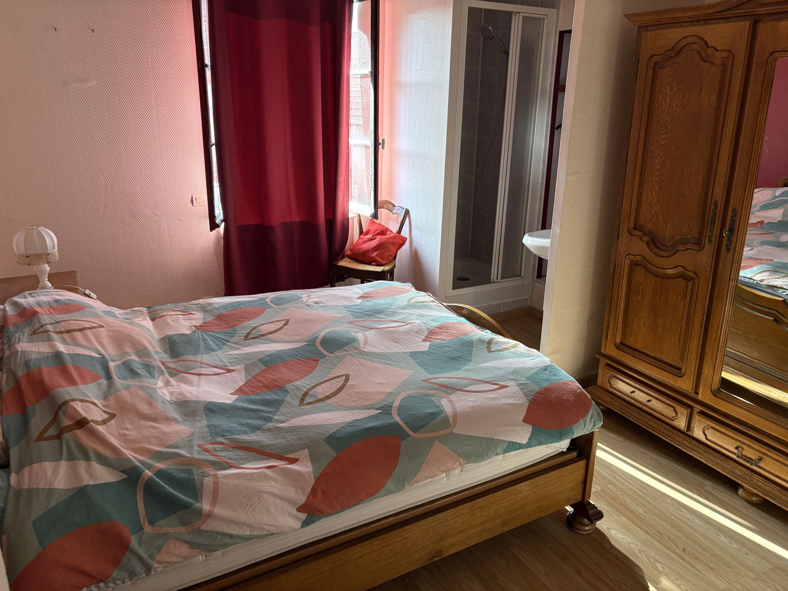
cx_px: 394
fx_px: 592
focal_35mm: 26
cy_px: 296
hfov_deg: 67.3
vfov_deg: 53.1
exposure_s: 1/60
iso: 125
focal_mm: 5.96
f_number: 1.6
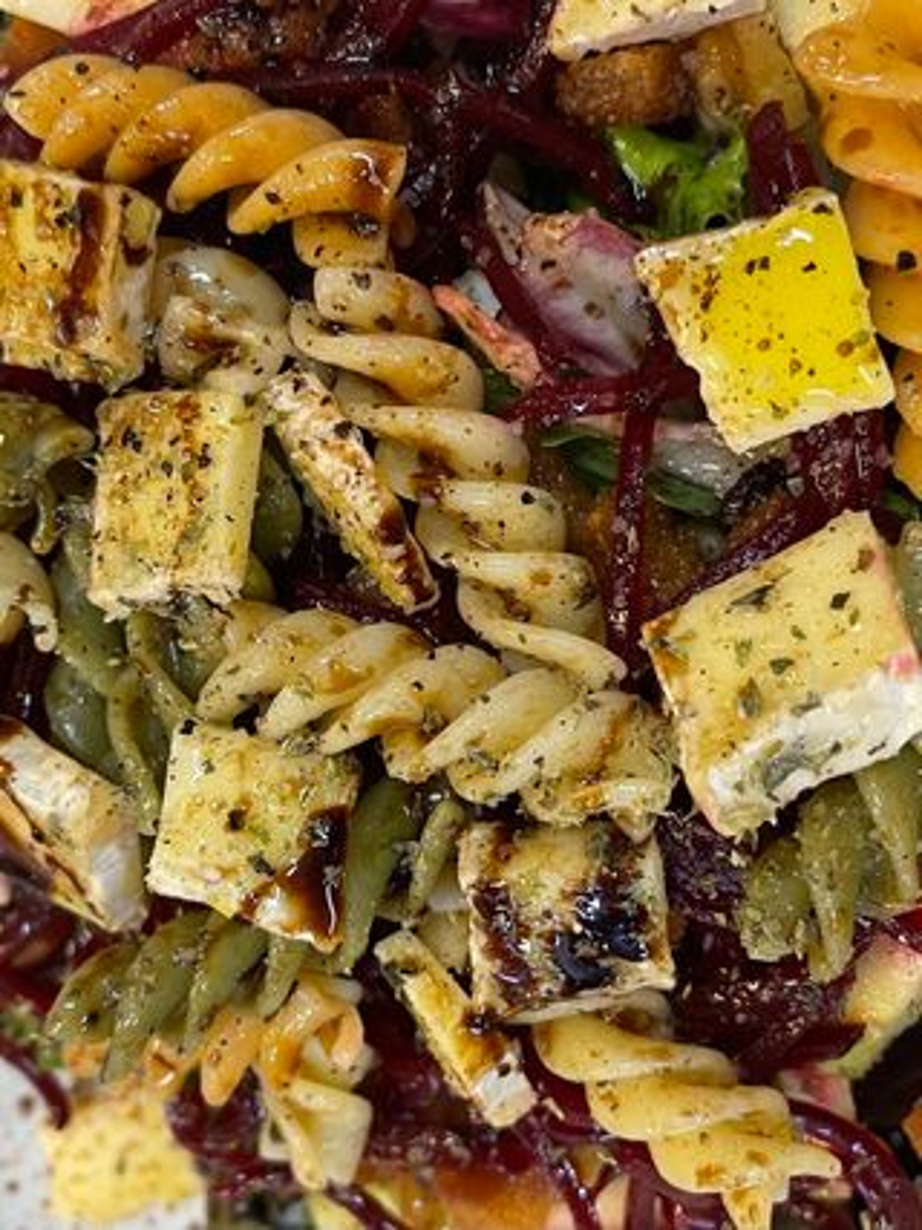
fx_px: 924
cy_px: 615
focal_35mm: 26
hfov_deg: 53.0
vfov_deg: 67.3
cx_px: 461
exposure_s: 1/50
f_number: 1.6
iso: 160
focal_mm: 5.1
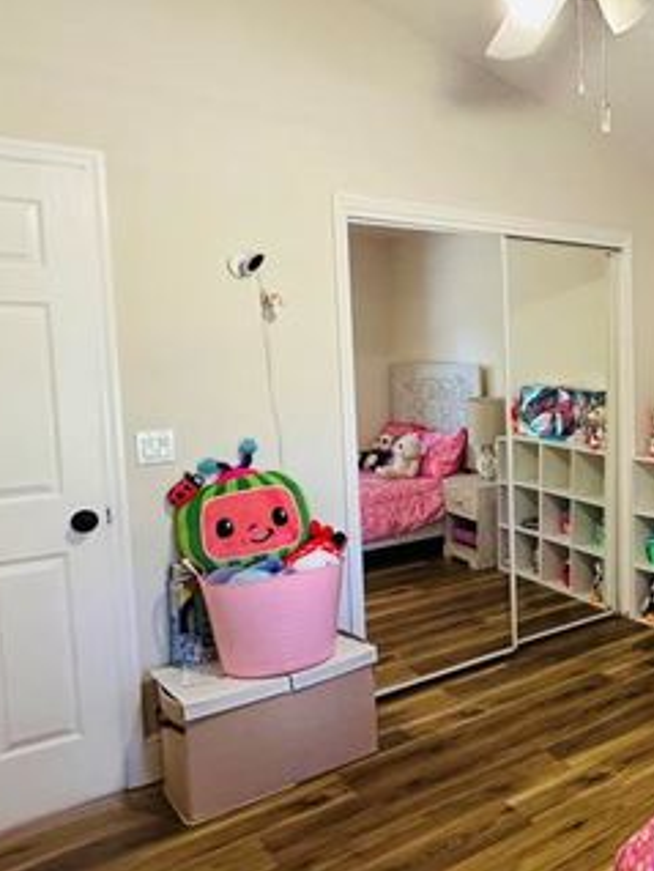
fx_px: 780
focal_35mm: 31
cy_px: 414
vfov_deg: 58.3
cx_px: 633
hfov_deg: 40.6
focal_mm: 2.22
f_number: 2.2
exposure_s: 1/60
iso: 400
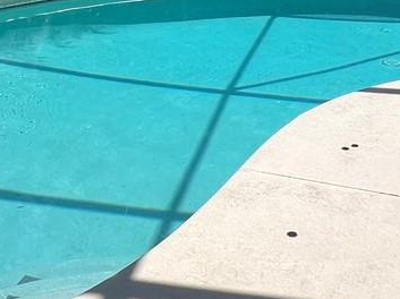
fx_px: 681
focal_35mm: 59
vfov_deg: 23.0
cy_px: -46
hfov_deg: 32.7
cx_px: 207
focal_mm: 1.57
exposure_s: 1/978
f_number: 1.8
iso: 32
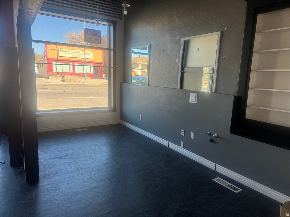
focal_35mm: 24
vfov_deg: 56.8
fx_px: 201
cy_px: 108
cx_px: 145
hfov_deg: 71.6
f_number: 1.78
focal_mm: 6.76
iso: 80
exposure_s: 1/292
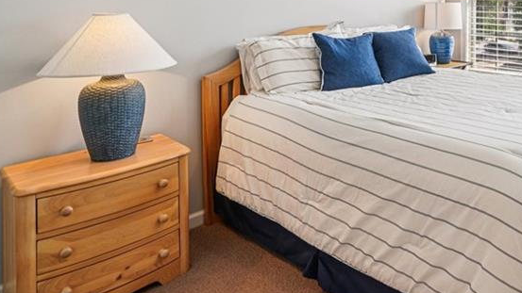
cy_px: -10
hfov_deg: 54.3
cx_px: 473
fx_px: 429
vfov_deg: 33.9
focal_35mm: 31
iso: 250
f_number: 8
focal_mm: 16
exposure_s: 1/30
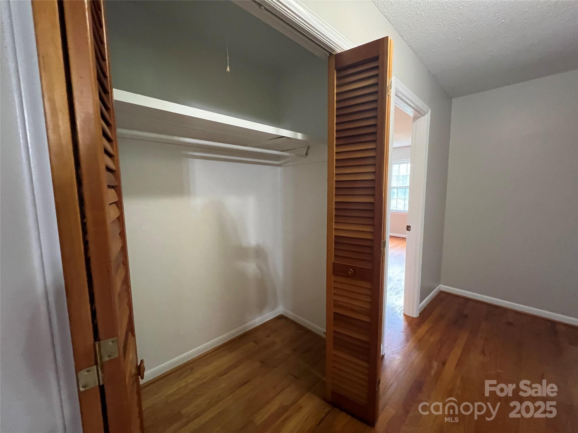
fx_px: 217
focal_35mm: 13
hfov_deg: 106.2
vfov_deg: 89.9
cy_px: 216
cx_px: 289
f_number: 1.8
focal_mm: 1.57
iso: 800
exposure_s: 1/60
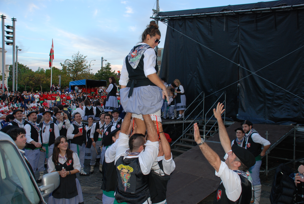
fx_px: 279
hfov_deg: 57.1
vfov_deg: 40.1
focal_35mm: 33
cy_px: 102
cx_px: 152
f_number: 3.8
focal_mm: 22
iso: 200
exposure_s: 1/60
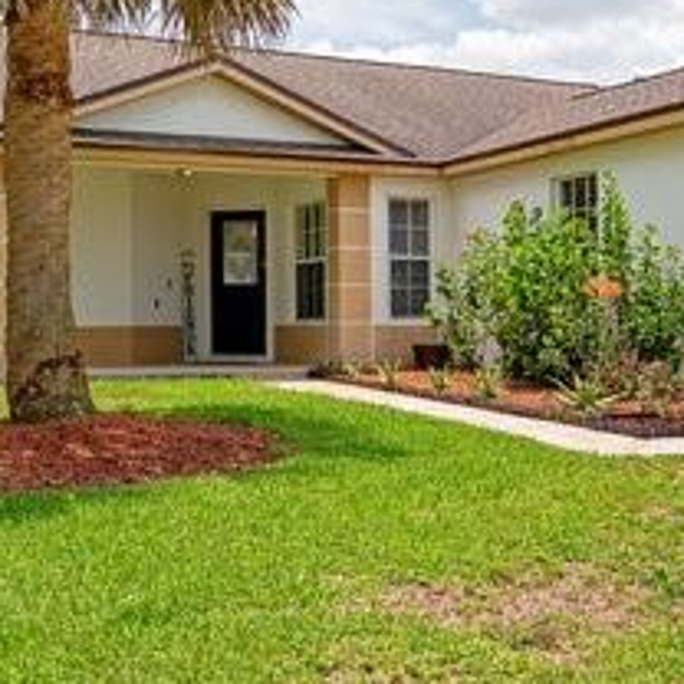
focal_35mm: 55
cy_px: 324
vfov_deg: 30.9
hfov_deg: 29.9
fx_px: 1238
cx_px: 582
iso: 100
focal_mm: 20.9
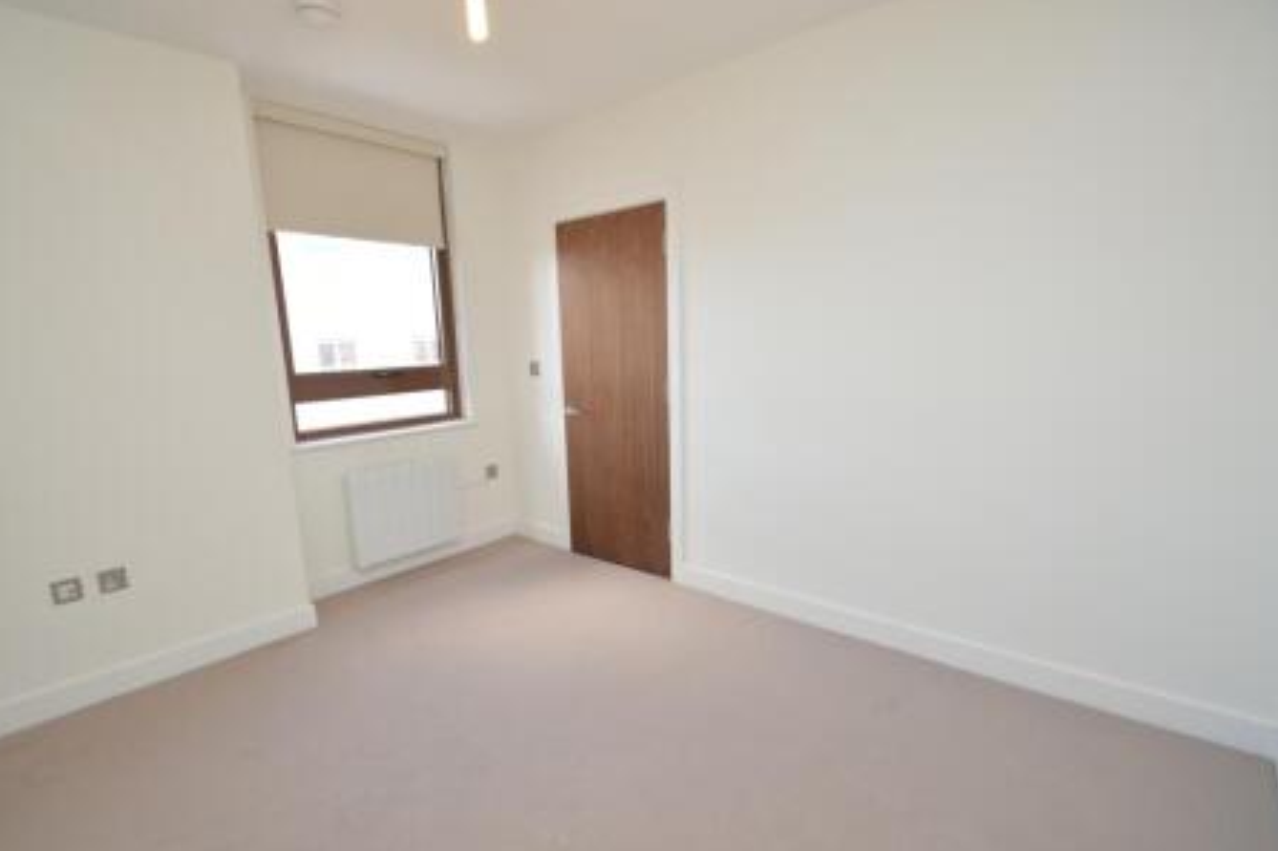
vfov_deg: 73.7
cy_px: 440
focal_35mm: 16
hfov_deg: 96.7
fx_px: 568
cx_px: 610
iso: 400
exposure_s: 1/80
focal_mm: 10
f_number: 4.5
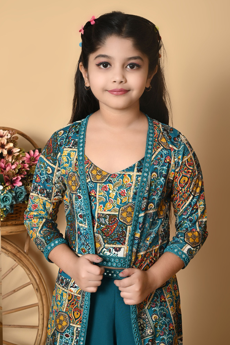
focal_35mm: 70
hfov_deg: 19.5
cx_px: 115
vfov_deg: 28.8
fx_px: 670
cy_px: 172
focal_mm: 70
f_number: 11
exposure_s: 1/160
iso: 250
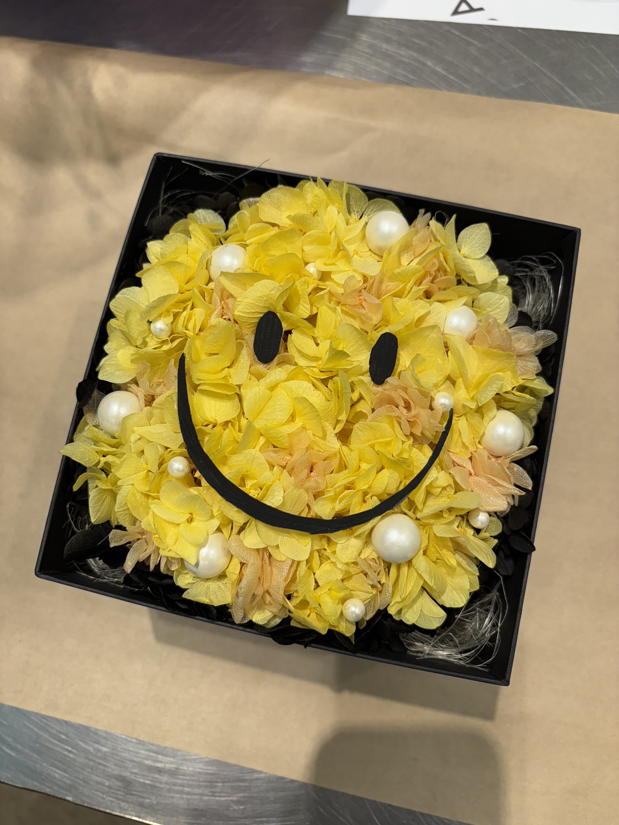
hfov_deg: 53.1
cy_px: 412
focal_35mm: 26
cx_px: 310
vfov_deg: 67.3
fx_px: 620
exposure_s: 1/100
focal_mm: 5.96
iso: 40
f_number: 1.6
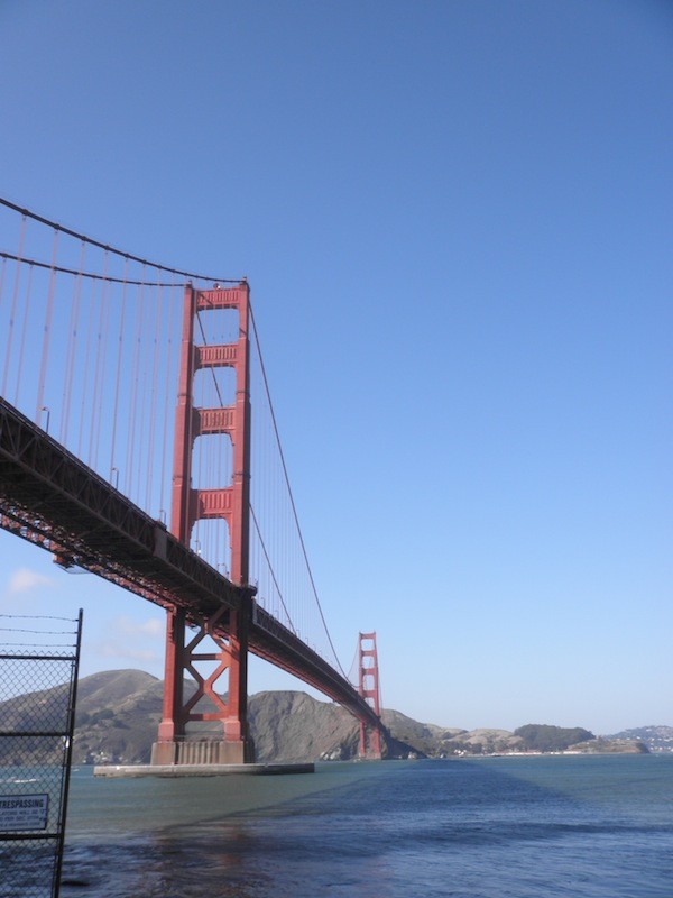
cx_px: 336
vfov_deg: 52.6
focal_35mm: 35
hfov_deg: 40.7
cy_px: 449
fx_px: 907
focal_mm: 6.1
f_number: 9.1
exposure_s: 1/80
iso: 64
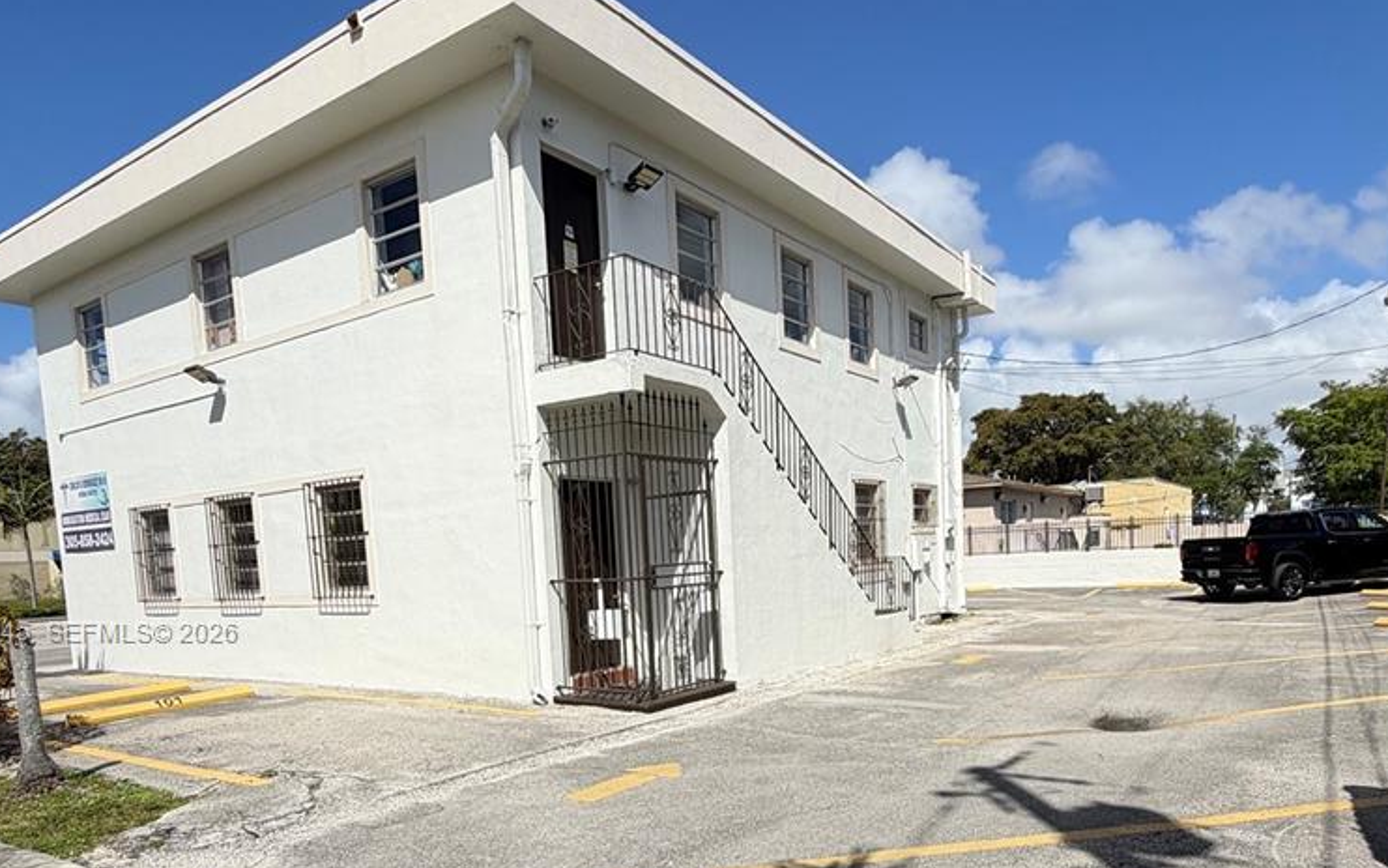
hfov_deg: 74.7
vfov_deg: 49.4
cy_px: 634
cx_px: 731
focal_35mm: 24
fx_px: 908
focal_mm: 2.22
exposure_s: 1/1613
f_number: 2.2
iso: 20
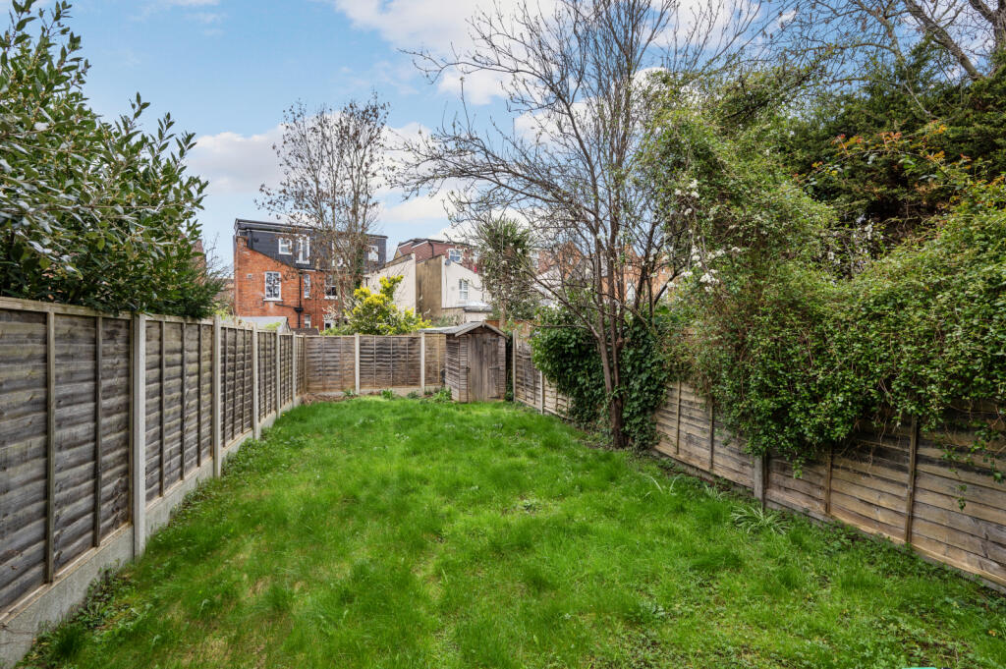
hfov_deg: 93.3
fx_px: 475
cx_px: 503
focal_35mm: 17
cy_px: 334
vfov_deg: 70.3
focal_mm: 17
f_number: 8
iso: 250
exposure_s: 1/125
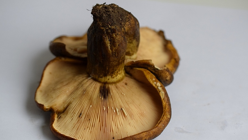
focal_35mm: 95
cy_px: 77
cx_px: 124
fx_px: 625
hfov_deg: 22.4
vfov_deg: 12.7
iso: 800
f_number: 4
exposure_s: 1/125
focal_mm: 60
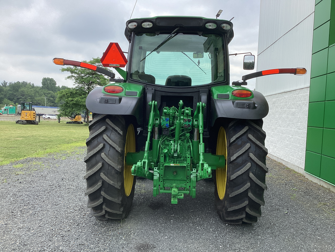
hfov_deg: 58.4
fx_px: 300
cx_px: 168
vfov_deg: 45.4
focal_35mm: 31
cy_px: 126
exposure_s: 1/397
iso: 25
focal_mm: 3.3
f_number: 2.4
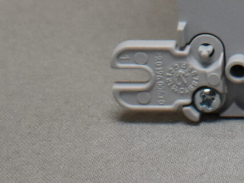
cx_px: 458
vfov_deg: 5.7
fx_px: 1747
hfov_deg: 7.7
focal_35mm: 248
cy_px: -295
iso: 640
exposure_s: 1/250
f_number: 4.2
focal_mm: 29
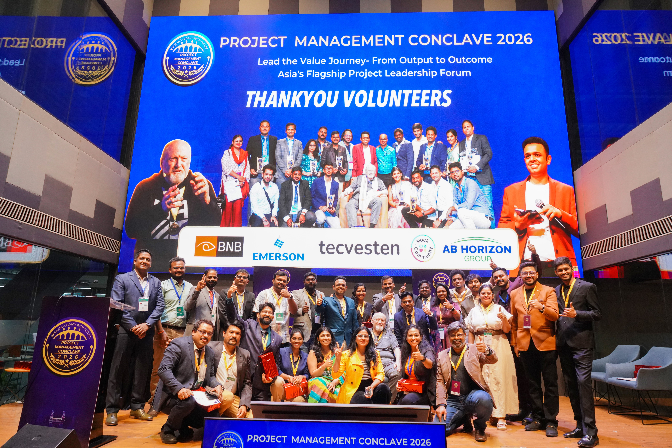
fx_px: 448
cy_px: 224
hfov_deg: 73.7
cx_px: 336
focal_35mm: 24
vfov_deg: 53.1
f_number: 6.3
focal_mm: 24
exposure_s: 1/160
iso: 2000
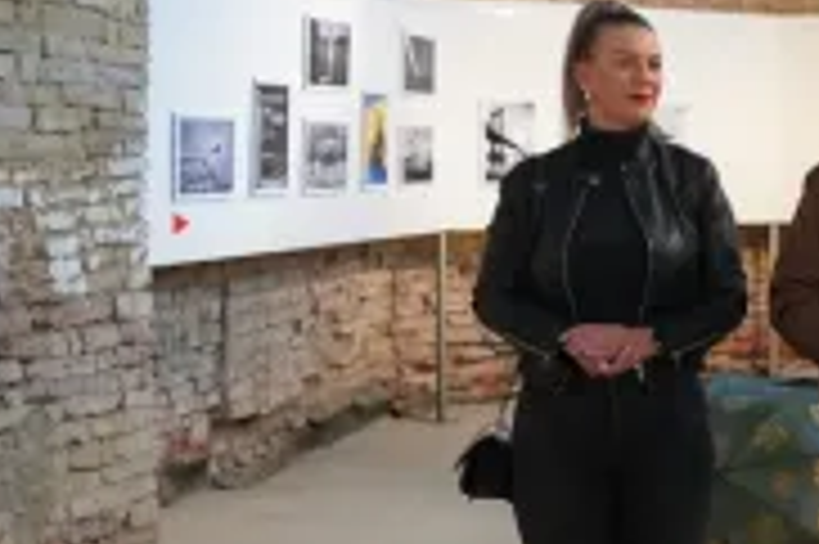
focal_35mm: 74
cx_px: 999
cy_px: 216
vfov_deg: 18.4
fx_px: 1682
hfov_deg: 24.6
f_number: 4
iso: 4000
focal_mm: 28
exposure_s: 1/160
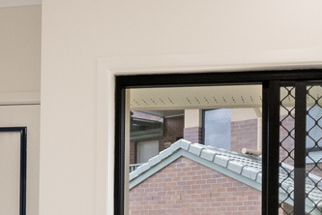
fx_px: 644
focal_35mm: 72
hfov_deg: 27.9
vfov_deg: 17.8
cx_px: 104
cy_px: 273
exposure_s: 1/500
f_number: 11
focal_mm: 10
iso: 800
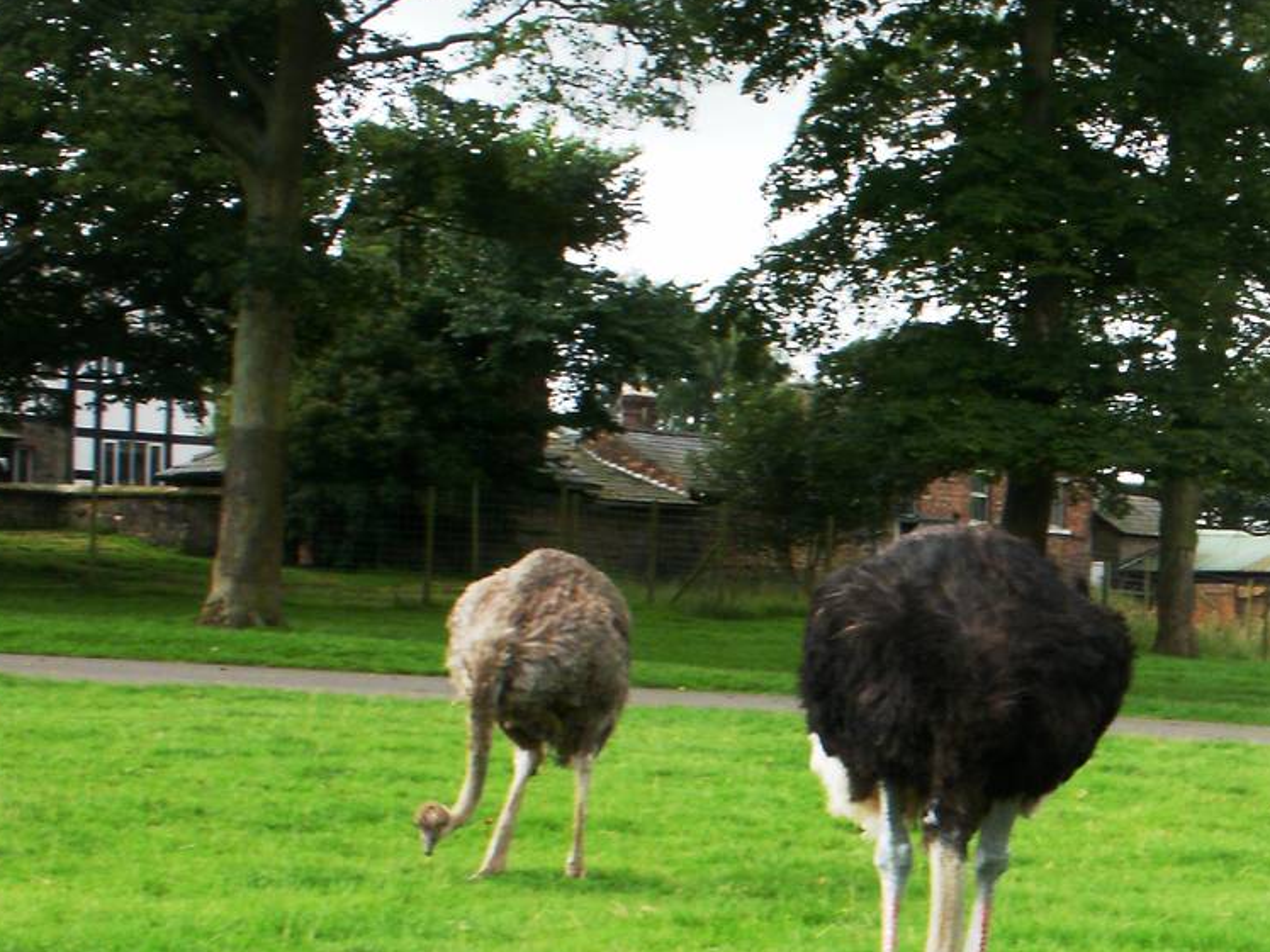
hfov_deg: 24.2
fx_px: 2825
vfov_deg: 18.9
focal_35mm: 77
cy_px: 789
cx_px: 1280
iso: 100
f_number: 5.6
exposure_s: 1/100
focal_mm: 6.3
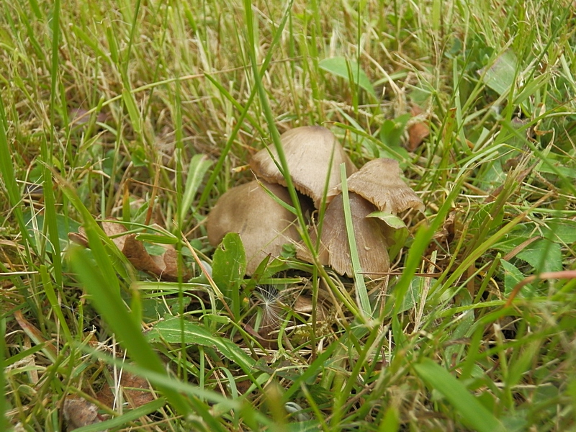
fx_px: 616
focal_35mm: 37
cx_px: 288
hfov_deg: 50.1
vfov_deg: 38.7
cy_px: 216
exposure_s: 1/320
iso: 200
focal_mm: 6.7
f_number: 3.9
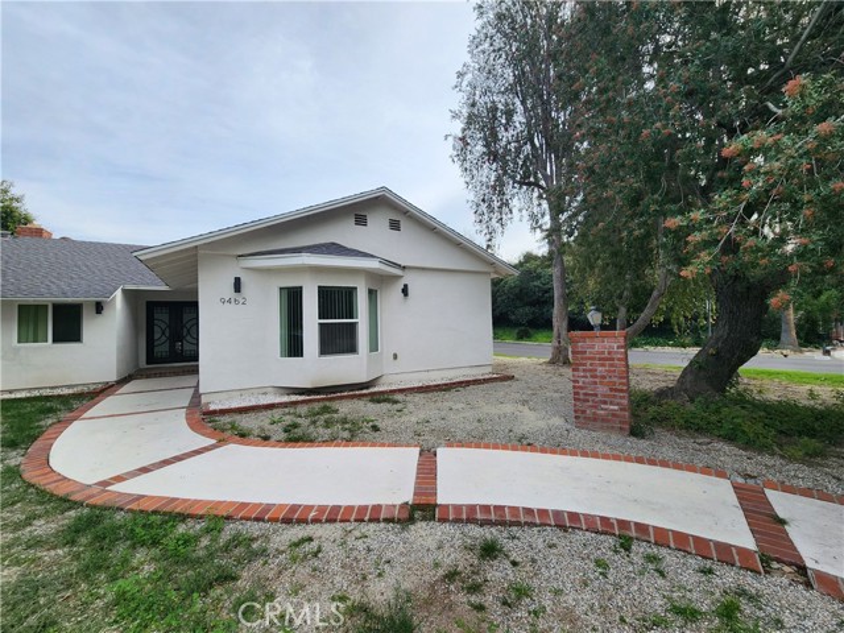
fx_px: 317
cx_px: 422
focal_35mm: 13
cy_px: 316
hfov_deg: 106.2
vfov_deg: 89.9
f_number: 2.2
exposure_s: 1/1238
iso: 50
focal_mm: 2.2
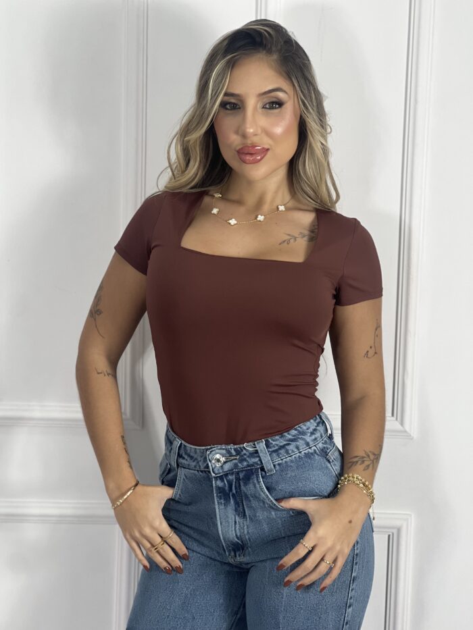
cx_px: 236
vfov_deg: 25.3
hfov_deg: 19.1
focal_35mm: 77
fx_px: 1403
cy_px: 315
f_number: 2.8
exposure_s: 1/120
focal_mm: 9
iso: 125
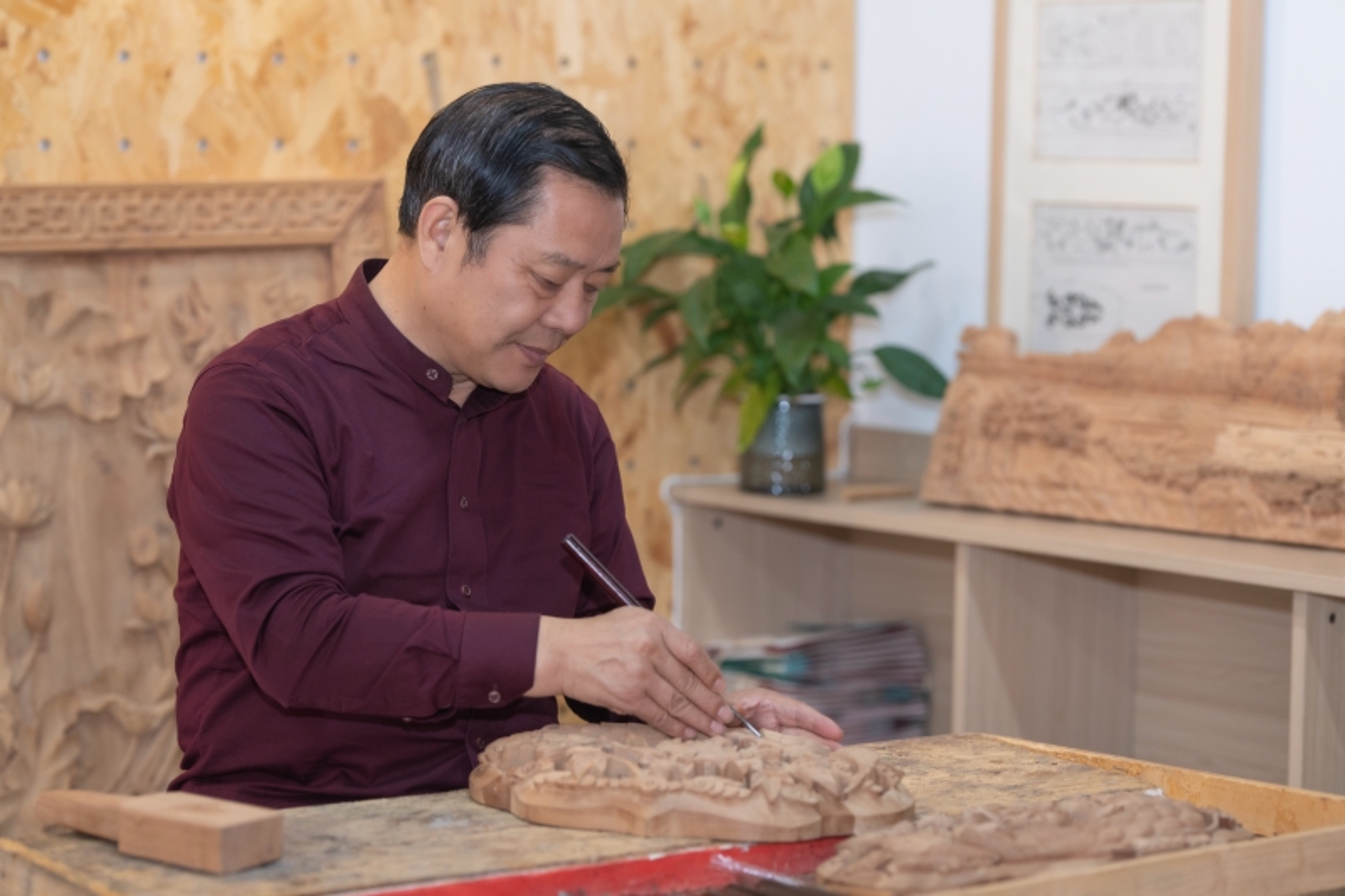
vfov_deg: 13.0
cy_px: 448
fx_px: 3922
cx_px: 672
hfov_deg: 19.5
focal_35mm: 105
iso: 400
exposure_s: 1/50
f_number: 2.5
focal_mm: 105
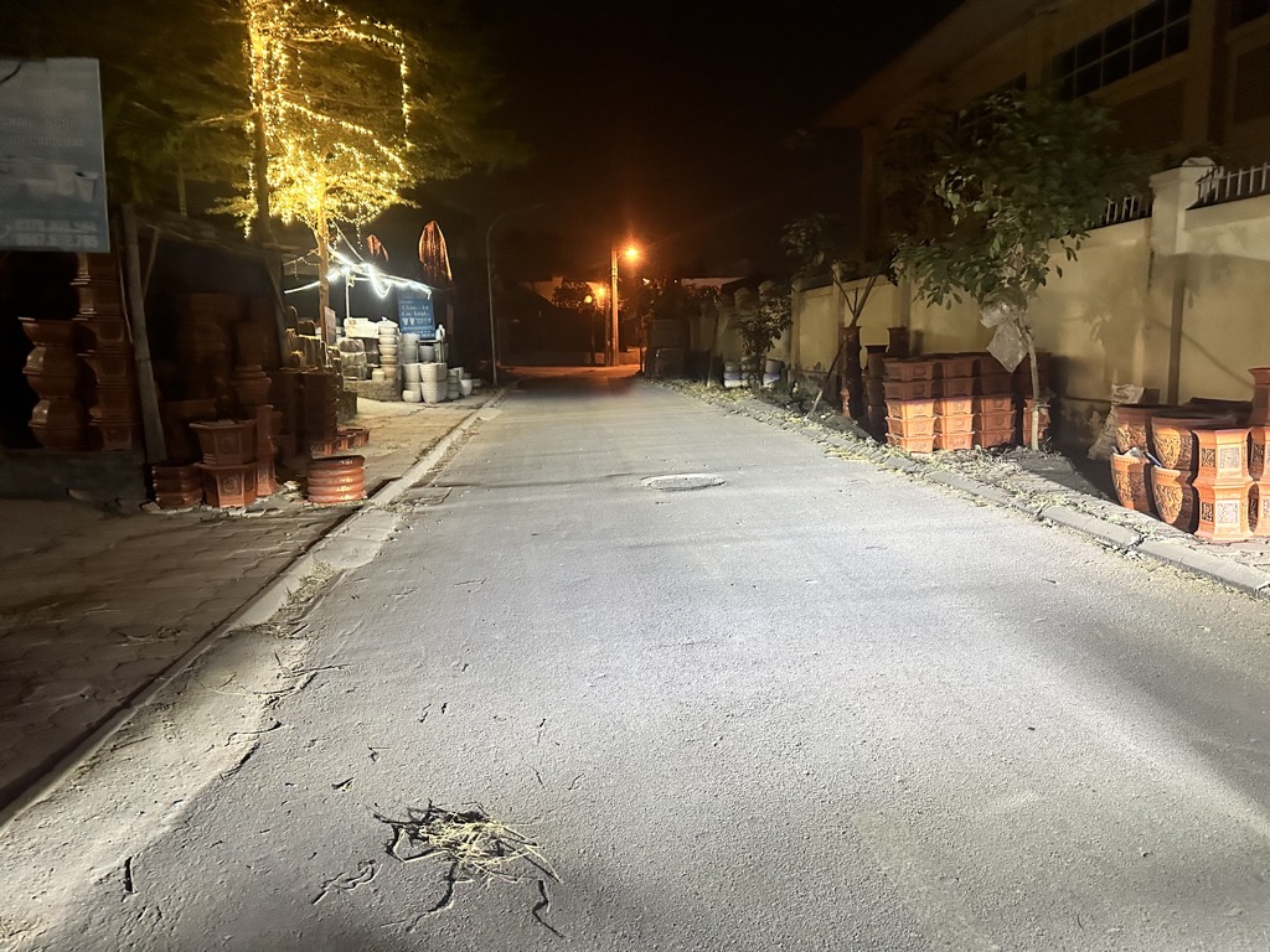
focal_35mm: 24
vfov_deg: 56.8
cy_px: 476
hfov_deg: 71.6
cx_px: 635
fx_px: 881
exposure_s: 1/59
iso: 640
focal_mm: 6.86
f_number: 1.78
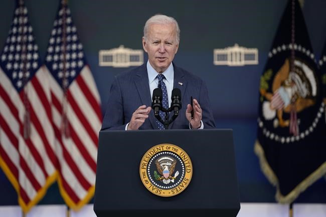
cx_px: 163
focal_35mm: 187
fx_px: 1693
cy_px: 108
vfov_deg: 7.3
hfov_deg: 11.0
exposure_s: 1/250
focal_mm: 187
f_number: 2.8
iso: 800
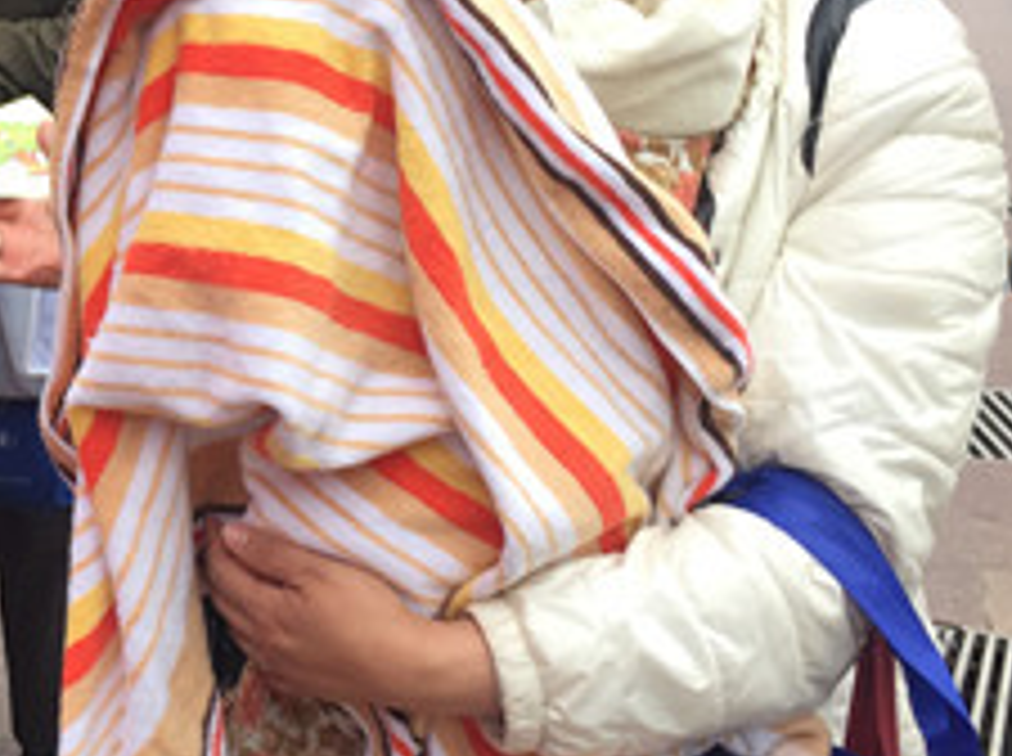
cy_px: 256
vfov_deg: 20.6
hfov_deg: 26.3
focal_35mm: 71
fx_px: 2072
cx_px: 45
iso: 40
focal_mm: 4.15
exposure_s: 1/100
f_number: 2.2
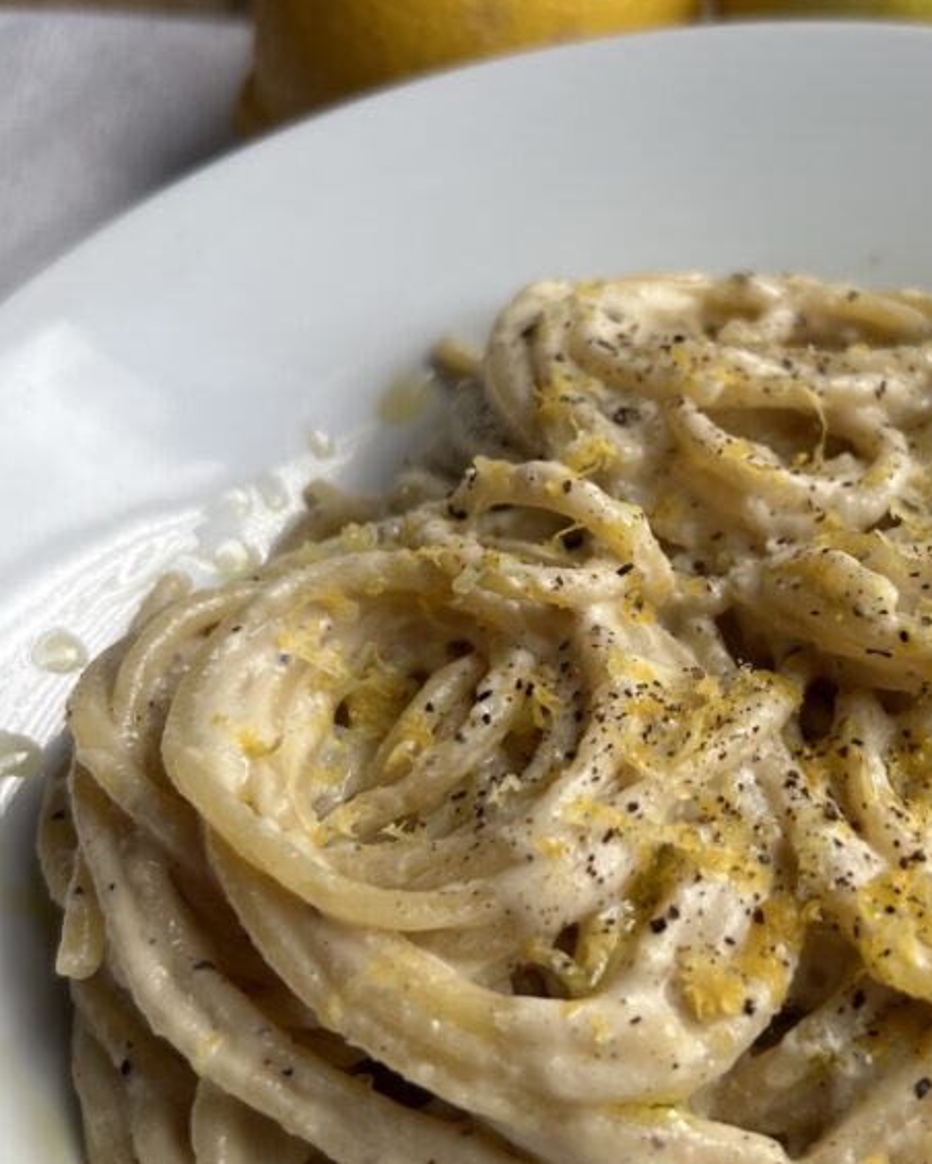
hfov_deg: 32.0
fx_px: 1586
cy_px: 562
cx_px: 724
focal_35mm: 46
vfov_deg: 40.3
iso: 50
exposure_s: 1/803
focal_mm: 5.7
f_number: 1.5
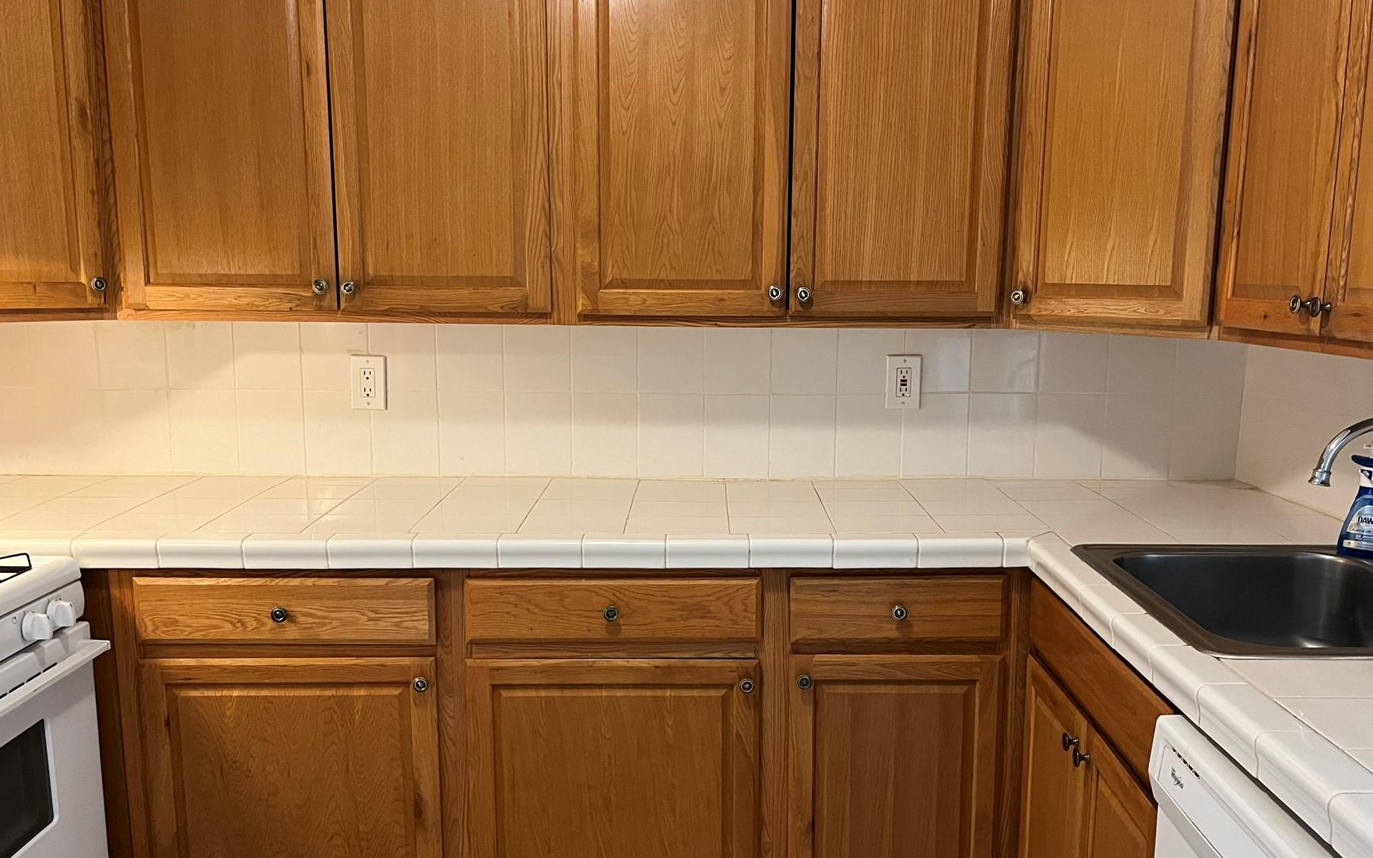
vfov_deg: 39.4
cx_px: 690
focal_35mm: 32
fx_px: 1197
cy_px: 479
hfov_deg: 59.7
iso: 320
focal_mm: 5.1
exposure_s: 1/60
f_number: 1.6
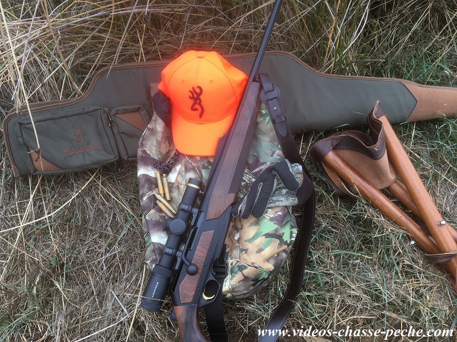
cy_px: 171
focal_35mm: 29
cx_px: 228
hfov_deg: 61.7
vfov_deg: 48.2
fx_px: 383
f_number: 2.2
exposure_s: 1/100
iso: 25
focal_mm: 4.15
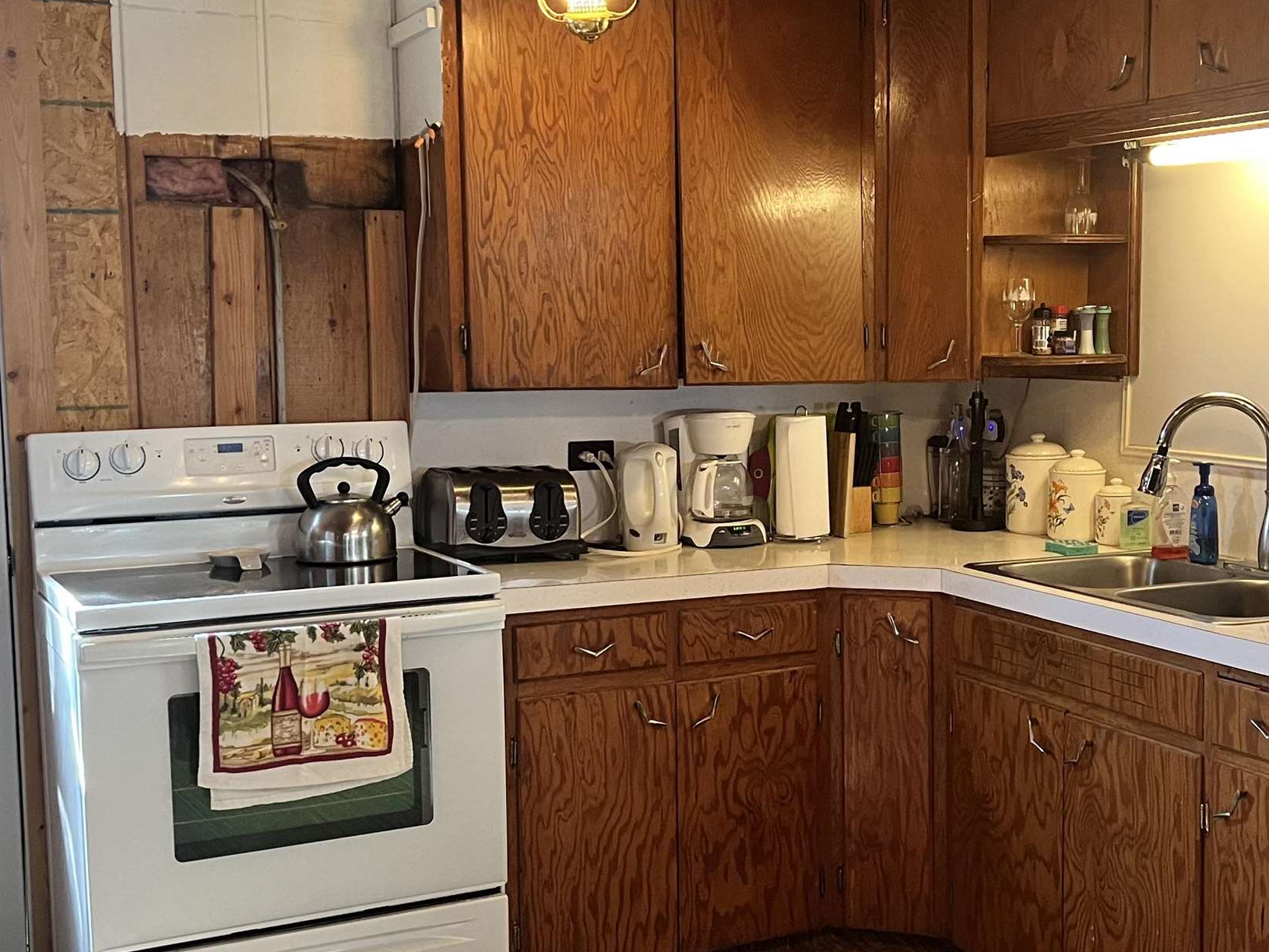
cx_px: 800
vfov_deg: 29.7
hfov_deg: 38.6
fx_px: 1797
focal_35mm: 49
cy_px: 491
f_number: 1.5
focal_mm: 5.7
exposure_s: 1/60
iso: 250
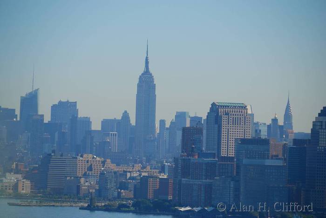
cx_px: 163
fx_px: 2719
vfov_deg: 4.6
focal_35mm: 300
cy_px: 109
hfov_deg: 6.9
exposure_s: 1/400
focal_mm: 200
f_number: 5.6
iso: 100
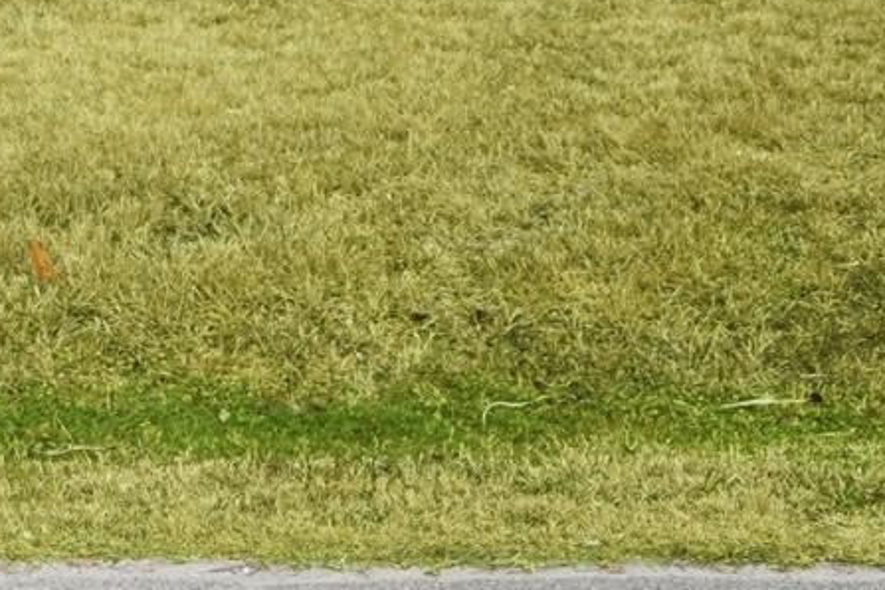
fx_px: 2901
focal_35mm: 118
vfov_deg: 11.3
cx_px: 515
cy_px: -176
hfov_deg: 17.3
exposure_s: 1/8000
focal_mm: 22.5
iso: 160
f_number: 4
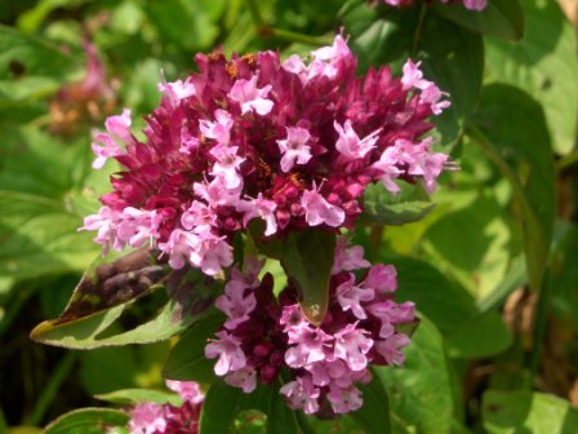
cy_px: 217
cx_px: 289
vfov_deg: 14.5
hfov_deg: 19.3
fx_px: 1703
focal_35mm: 102
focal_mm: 13.5
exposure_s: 1/125
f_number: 6.6
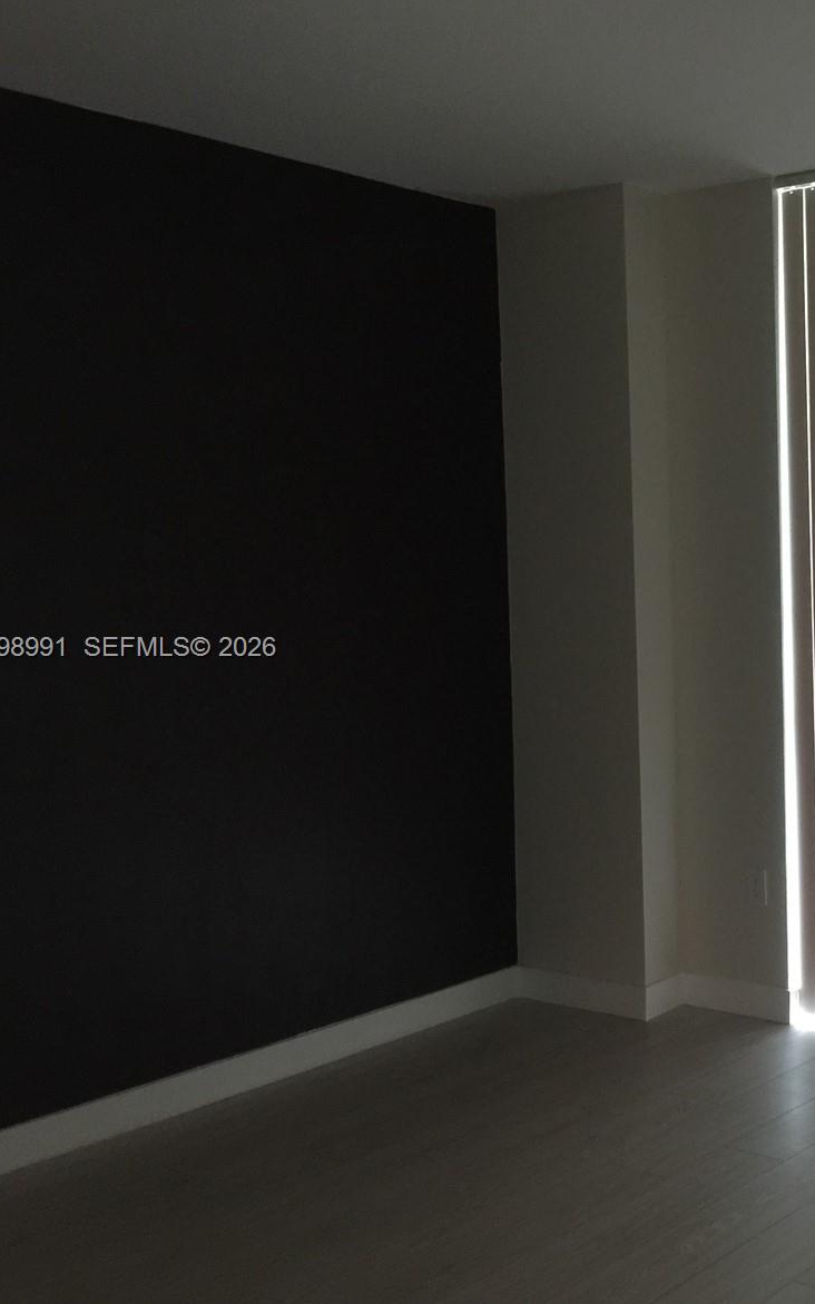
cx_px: 821
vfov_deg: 47.2
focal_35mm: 42
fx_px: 1492
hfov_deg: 28.6
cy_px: 649
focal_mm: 4.15
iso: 125
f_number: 2.2
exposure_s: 1/10
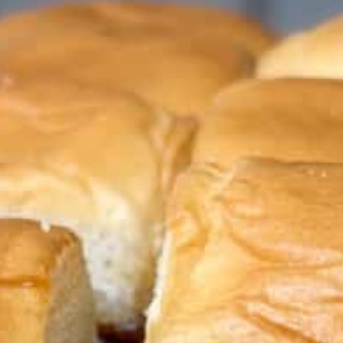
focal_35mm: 222
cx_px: -243
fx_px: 2489
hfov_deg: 7.7
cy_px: 443
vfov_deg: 7.8
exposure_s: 1/132
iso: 50
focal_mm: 6.76
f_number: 1.78
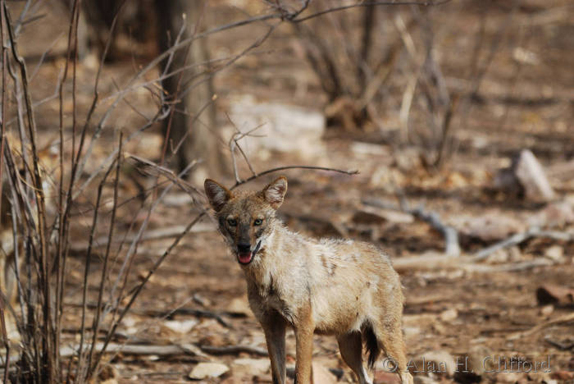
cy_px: 192
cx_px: 287
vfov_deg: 2.3
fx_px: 9574
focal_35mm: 600
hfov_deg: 3.4
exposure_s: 1/400
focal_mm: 400
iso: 320
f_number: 5.6
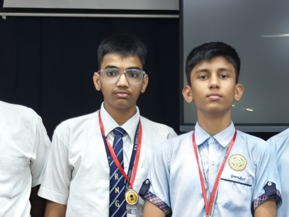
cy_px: 285
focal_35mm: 132
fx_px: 1102
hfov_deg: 14.8
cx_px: 240
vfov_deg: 11.0
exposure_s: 1/100
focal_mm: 6.06
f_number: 1.6
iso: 1000
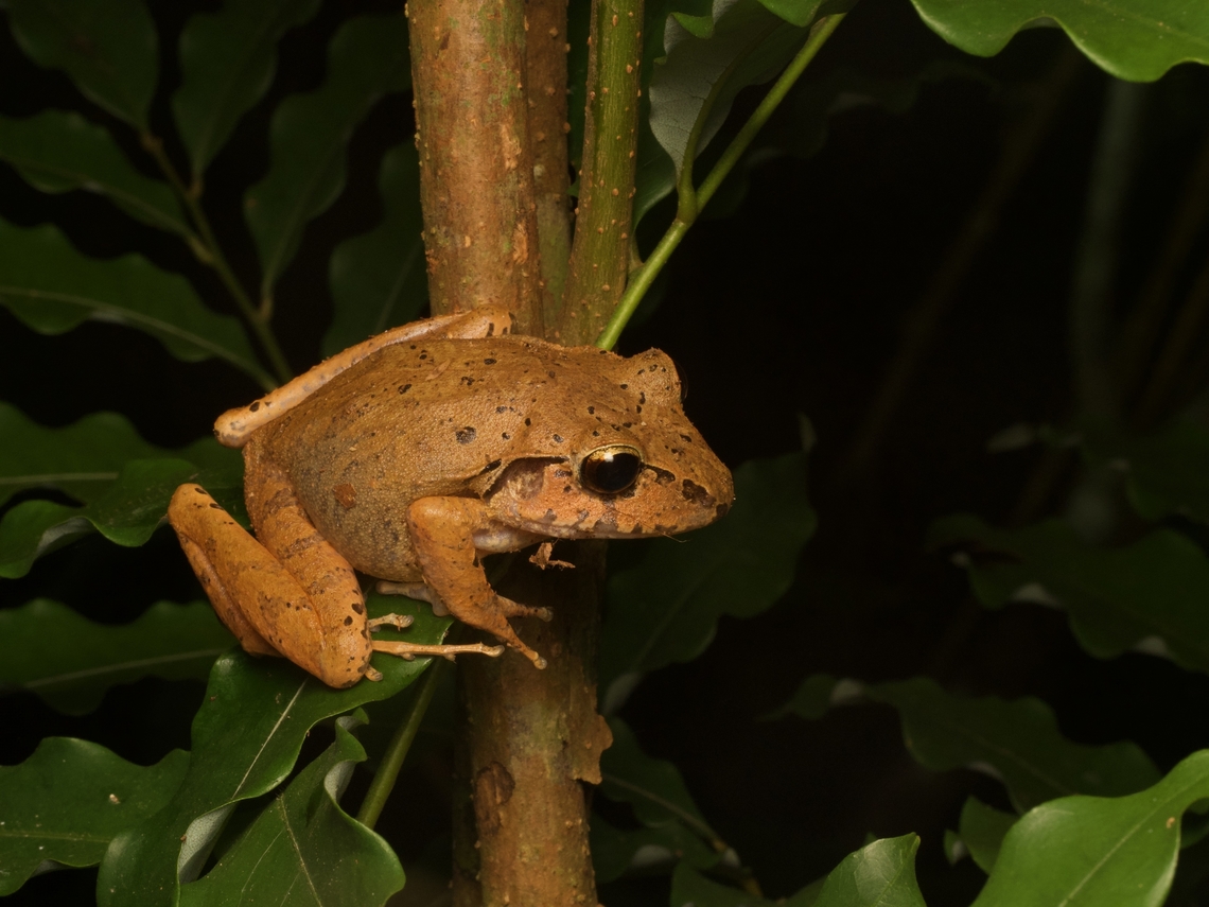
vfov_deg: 12.3
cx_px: 604
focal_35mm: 120
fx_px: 4191
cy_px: 454
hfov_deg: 16.4
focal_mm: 60
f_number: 16
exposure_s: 1/60
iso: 800
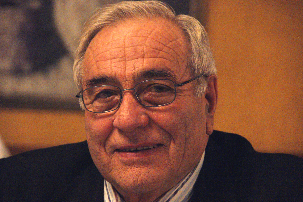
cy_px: 101
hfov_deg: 9.8
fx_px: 1767
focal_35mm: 210
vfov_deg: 6.5
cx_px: 152
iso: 6400
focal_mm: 140
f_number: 5.6
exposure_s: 1/80
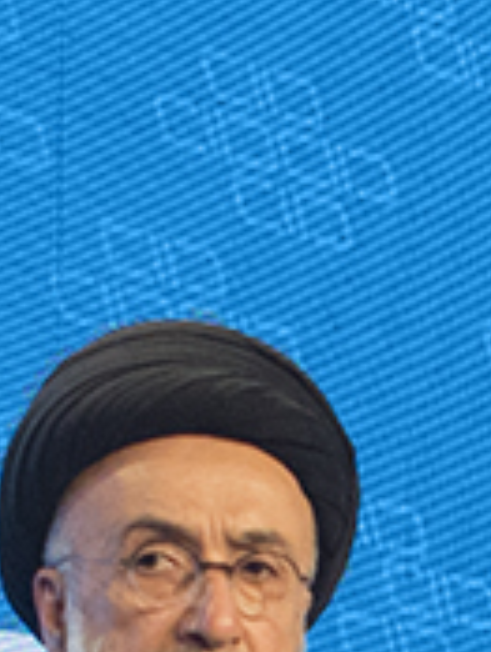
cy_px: 1295
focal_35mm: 386
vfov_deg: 5.0
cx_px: 274
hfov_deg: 3.9
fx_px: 7282
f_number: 4
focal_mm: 35
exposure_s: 1/160
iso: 1600
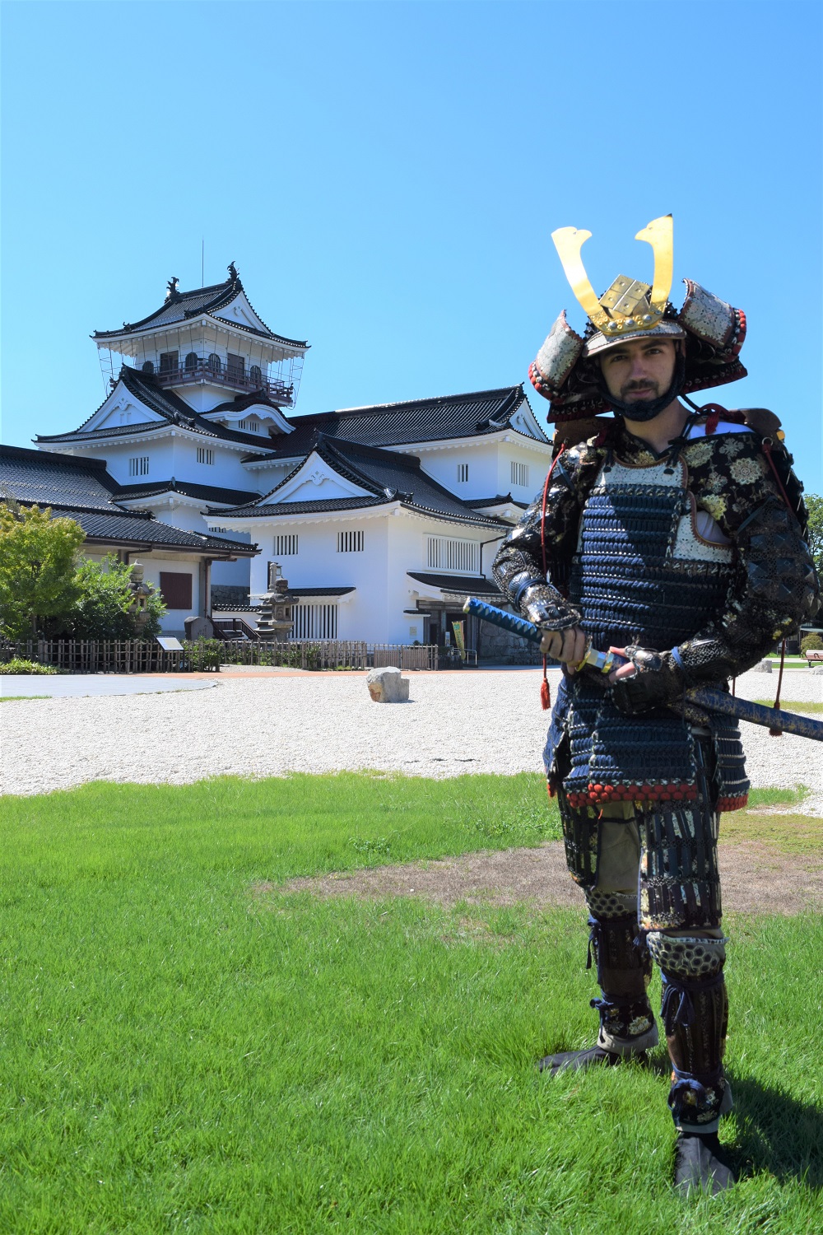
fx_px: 1132
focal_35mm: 33
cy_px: 618
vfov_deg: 57.2
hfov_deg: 40.0
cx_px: 412
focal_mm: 22
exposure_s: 1/400
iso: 200
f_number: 10
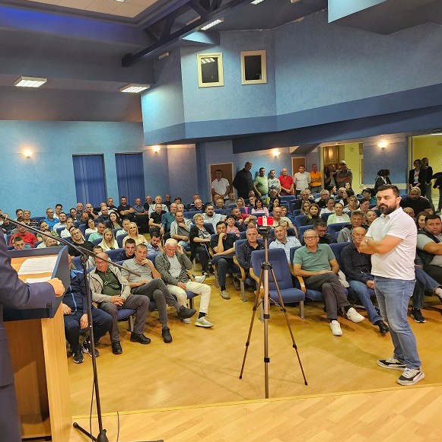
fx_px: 404
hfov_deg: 56.0
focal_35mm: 28
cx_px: 145
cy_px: 217
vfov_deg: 57.3
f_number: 1.7
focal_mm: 6.3
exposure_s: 1/100
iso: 800
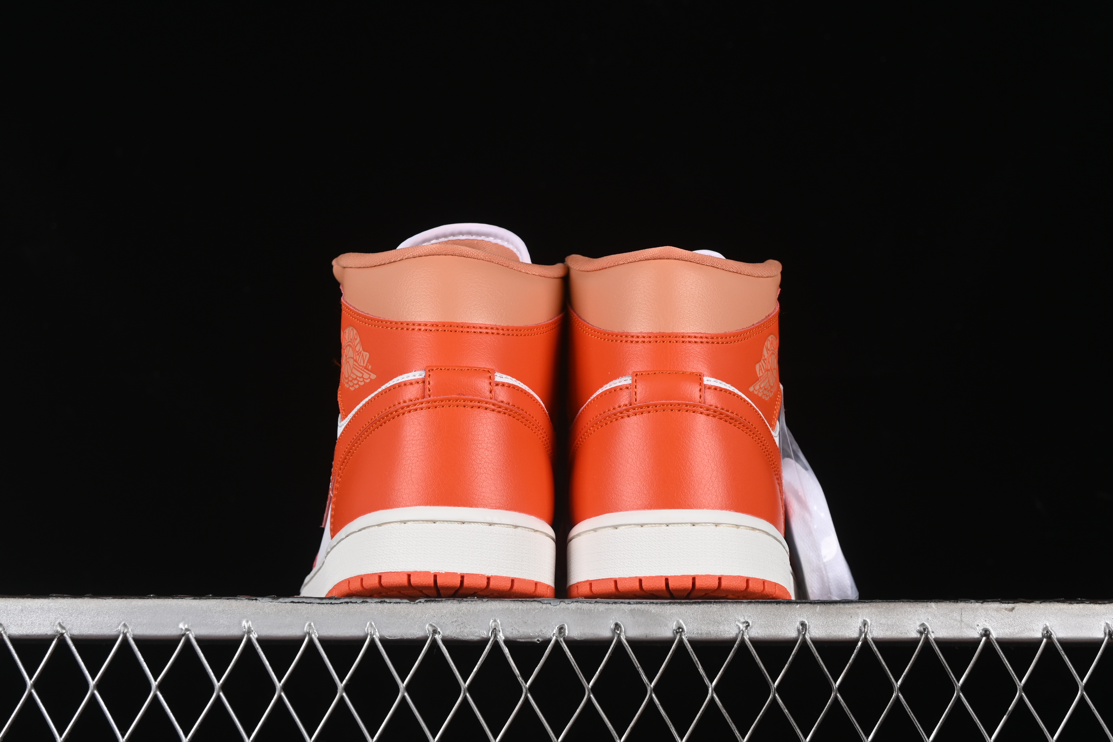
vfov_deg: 18.2
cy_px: 371
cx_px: 556
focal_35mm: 75
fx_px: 2319
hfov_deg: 27.0
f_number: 8
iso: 160
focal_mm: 50
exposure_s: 1/80
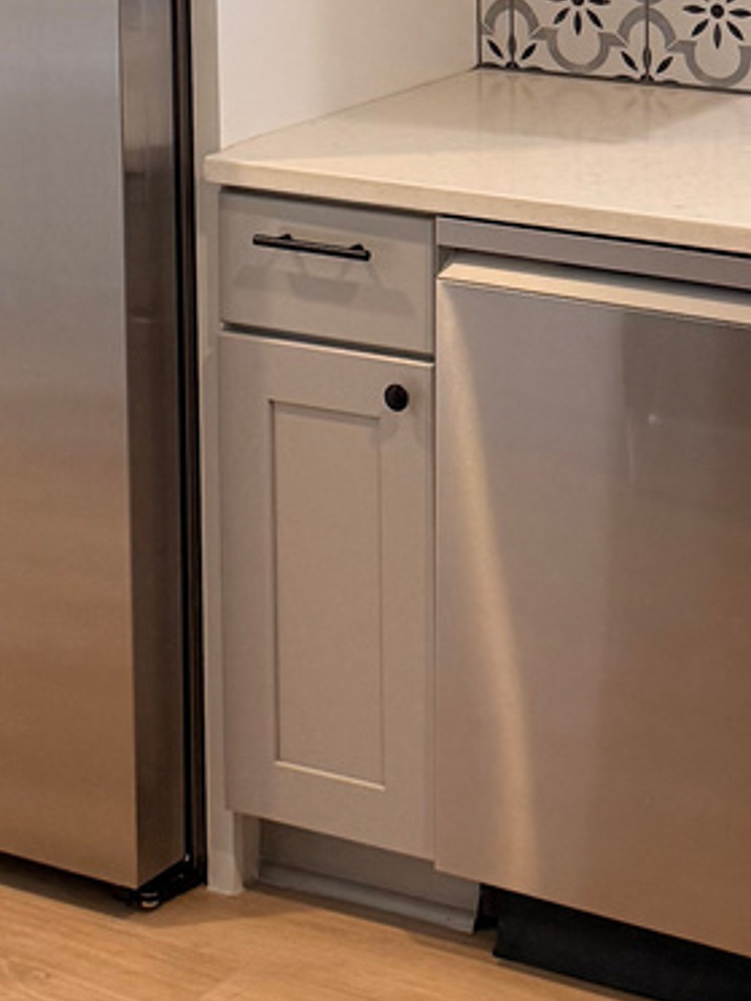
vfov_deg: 19.1
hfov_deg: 14.9
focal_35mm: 99
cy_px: -65
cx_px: 517
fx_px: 2864
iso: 160
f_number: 1.78
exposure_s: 1/184
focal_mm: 6.76
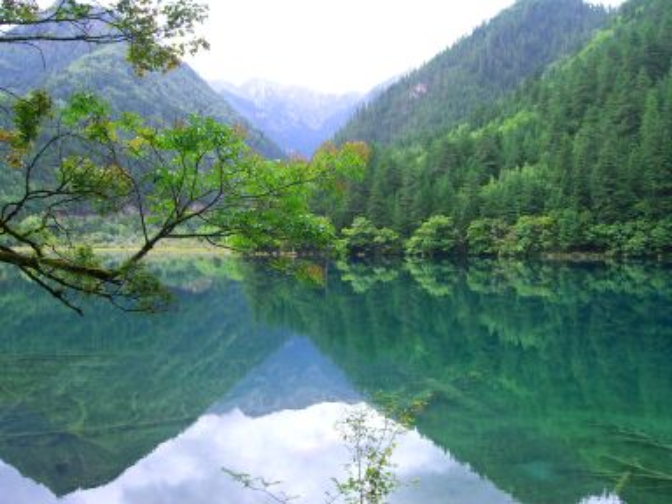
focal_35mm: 38
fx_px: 738
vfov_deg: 37.7
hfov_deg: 49.0
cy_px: 252
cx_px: 336
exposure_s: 1/100
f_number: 4
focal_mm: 7.9
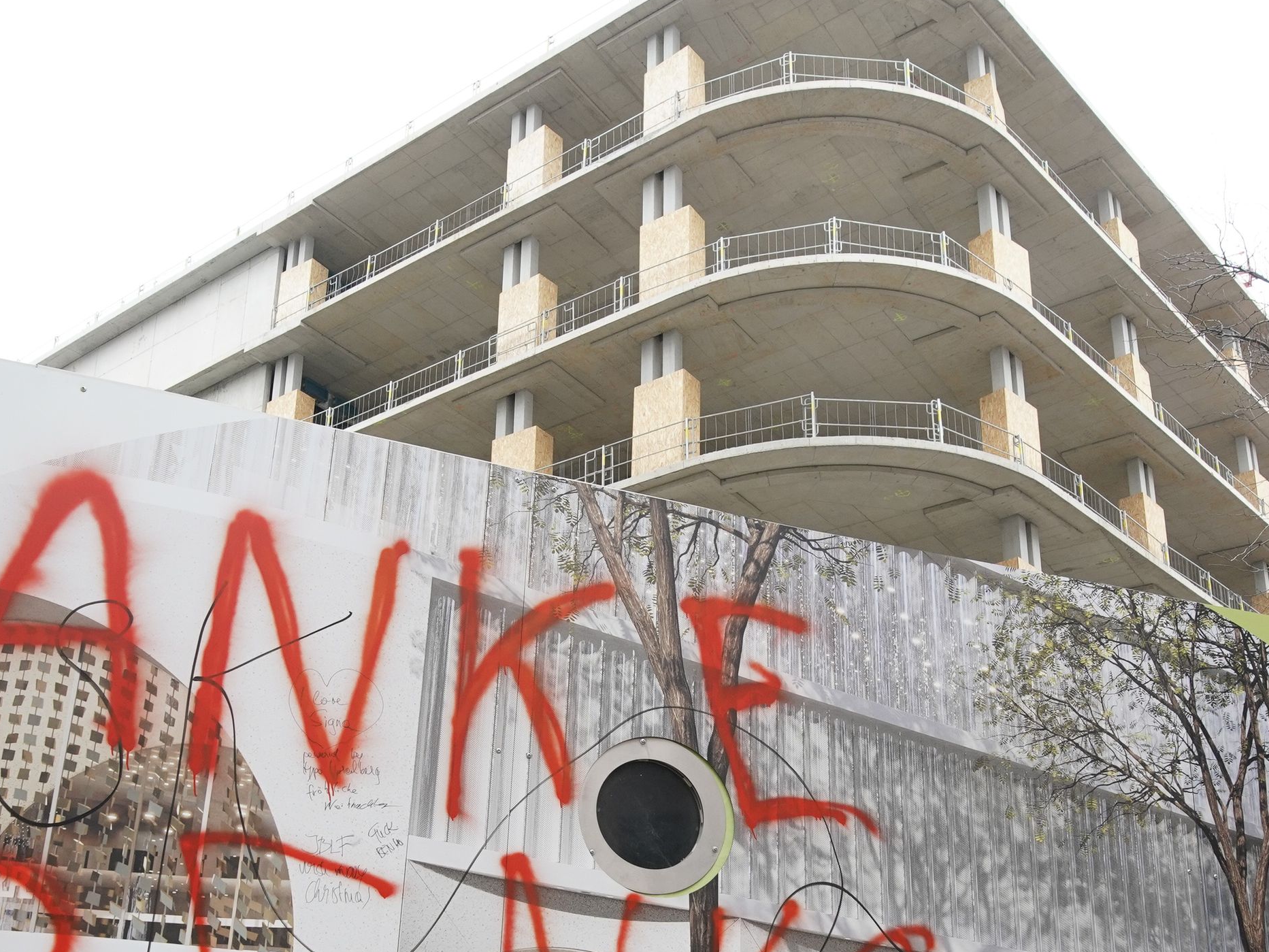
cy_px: 752
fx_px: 1210
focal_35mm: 33
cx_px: 607
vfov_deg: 41.3
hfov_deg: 55.3
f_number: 6.3
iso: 1250
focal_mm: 16
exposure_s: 1/125
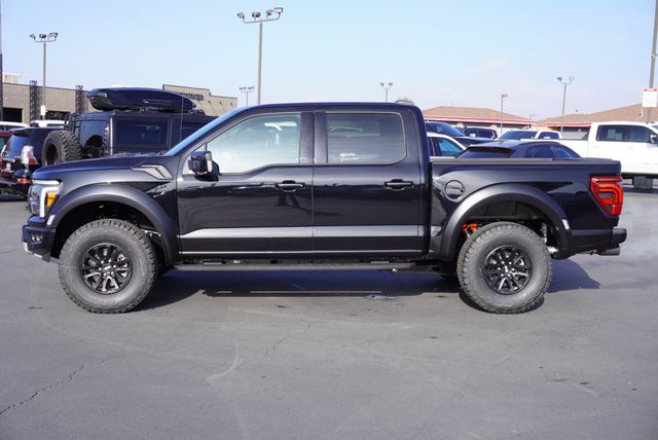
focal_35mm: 42
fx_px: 768
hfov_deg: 46.4
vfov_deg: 32.0
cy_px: 220
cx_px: 329
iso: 100
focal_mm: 28
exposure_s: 1/100
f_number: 9
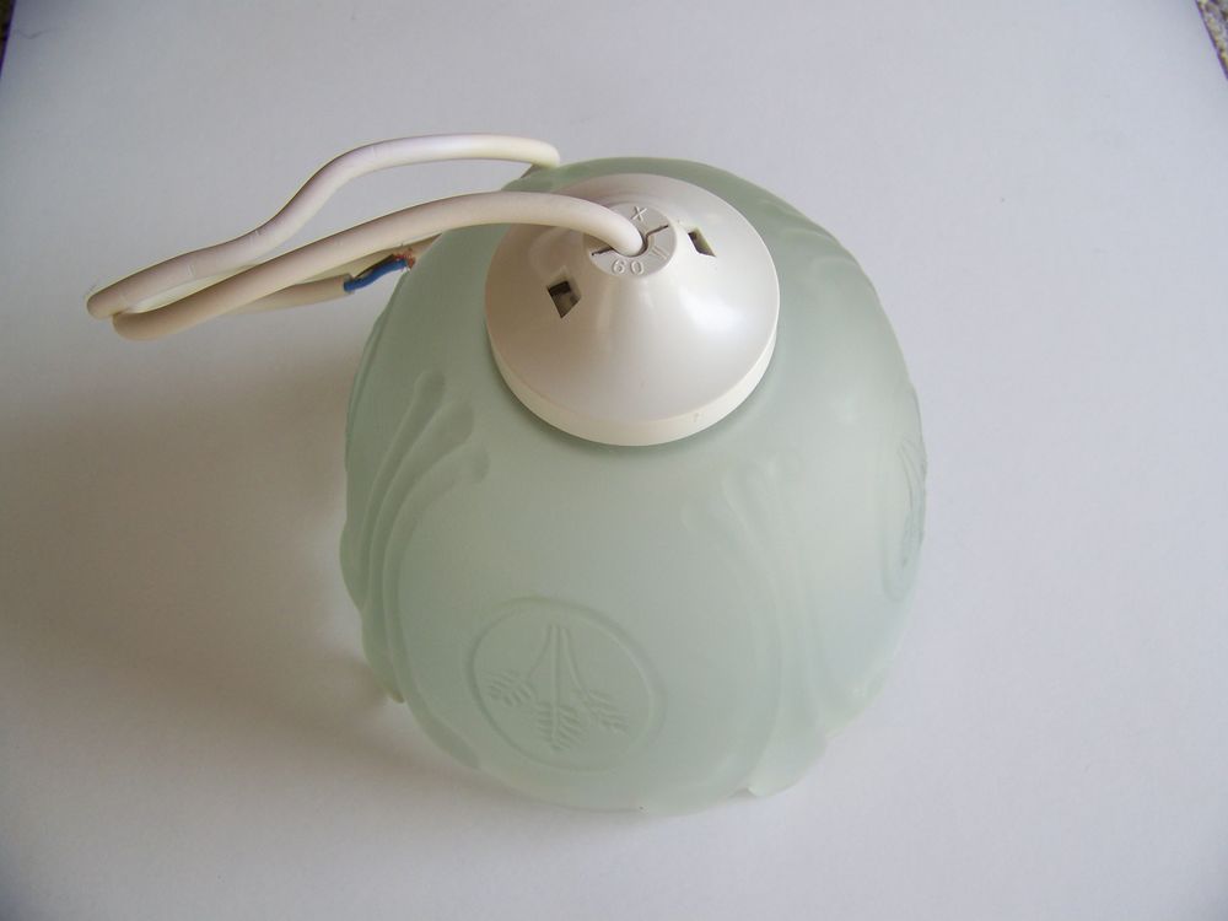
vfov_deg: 39.7
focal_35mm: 36
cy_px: 460
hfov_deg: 51.4
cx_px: 614
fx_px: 1277
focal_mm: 5.85
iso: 64
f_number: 2.8
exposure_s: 1/100
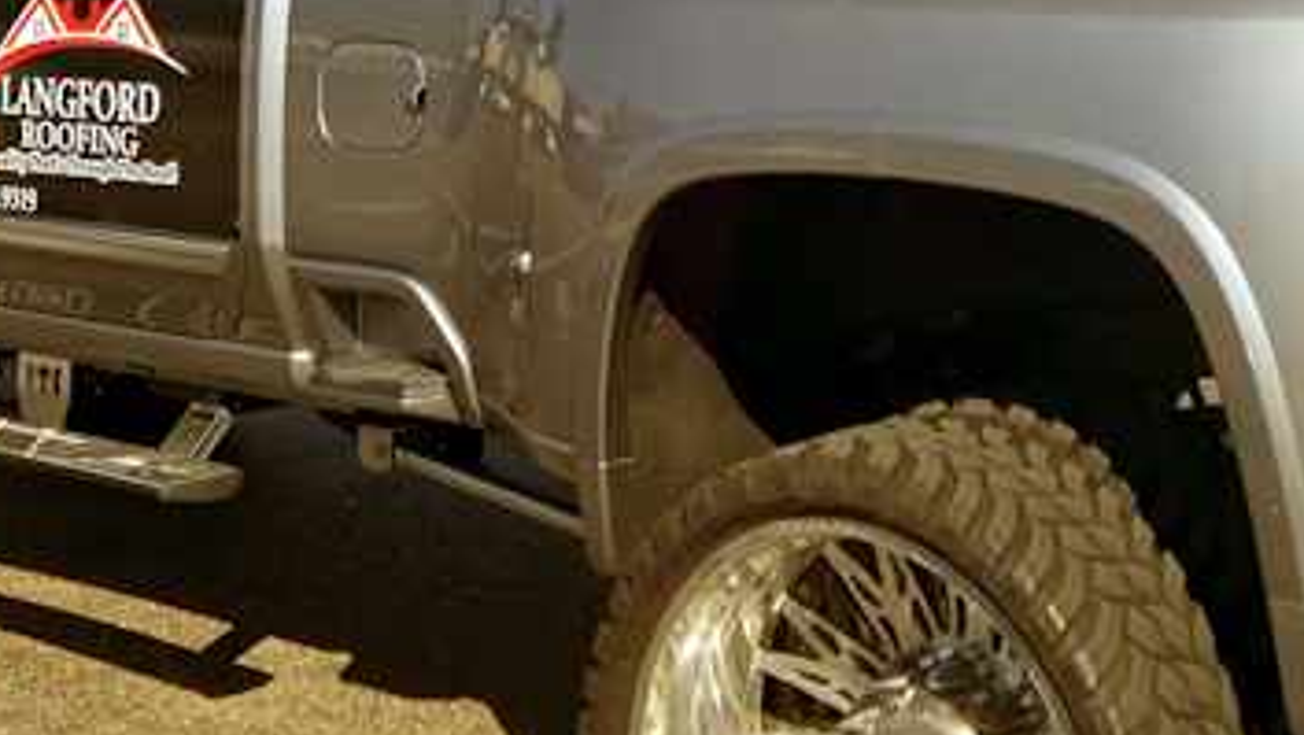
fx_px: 2456
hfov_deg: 29.6
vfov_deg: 16.1
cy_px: -225
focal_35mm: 71
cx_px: 850
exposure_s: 1/1894
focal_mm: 5.4
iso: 25
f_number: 1.8
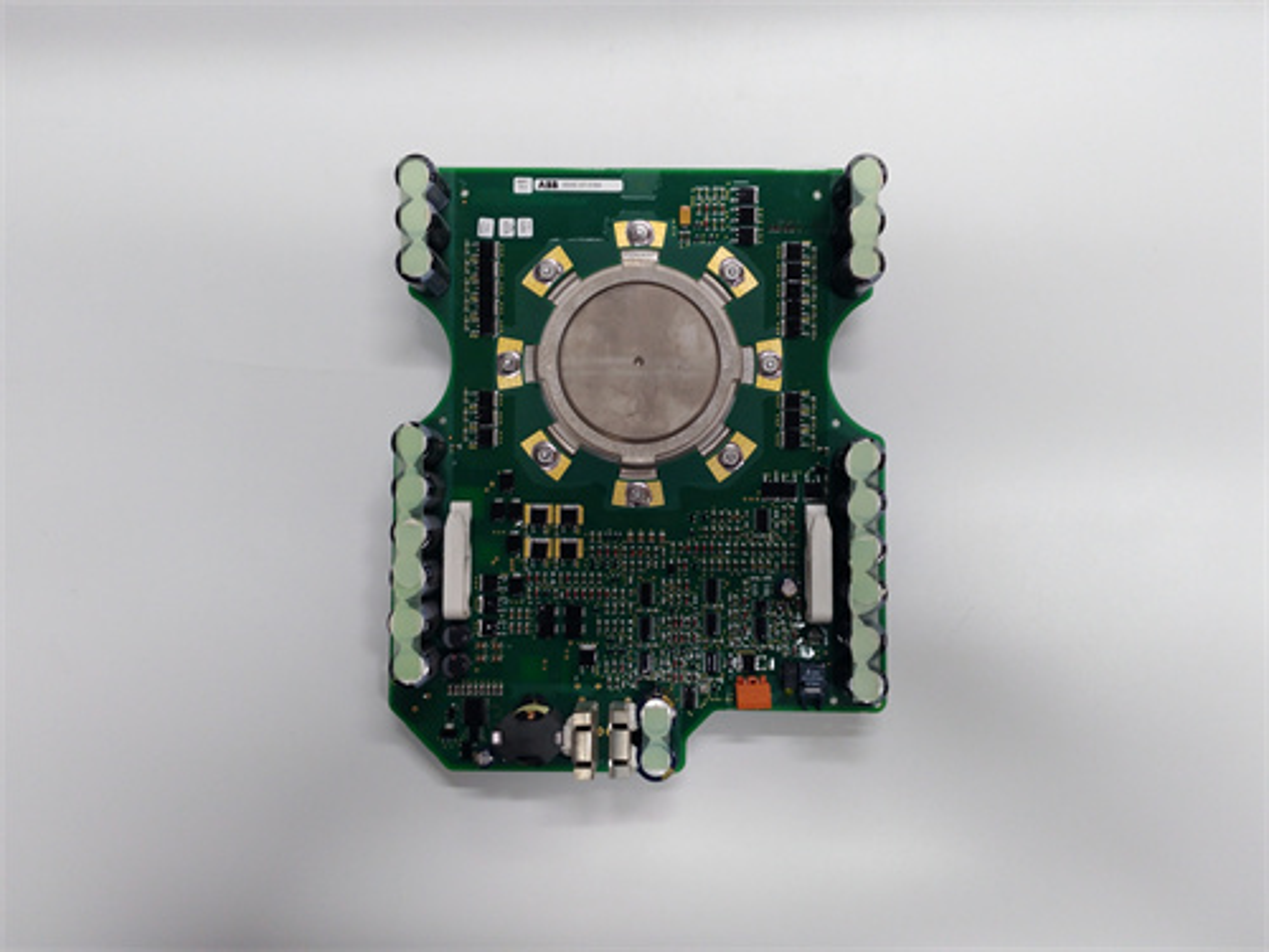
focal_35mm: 27
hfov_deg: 65.3
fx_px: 990
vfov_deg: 51.4
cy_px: 476
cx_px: 634
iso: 139
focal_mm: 3.79
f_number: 2
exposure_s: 1/33
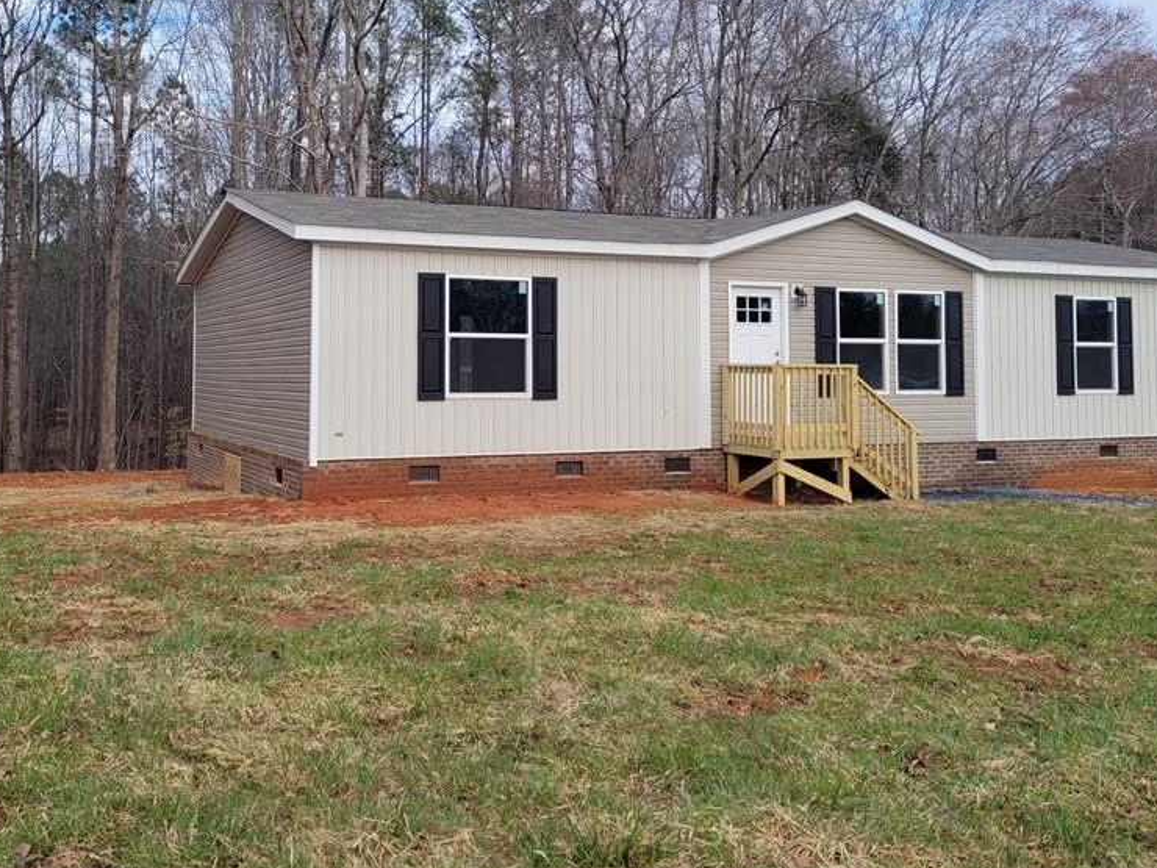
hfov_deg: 51.2
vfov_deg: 39.3
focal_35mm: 36
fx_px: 1203
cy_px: 307
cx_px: 503
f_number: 1.8
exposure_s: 1/1038
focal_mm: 5.4
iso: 40
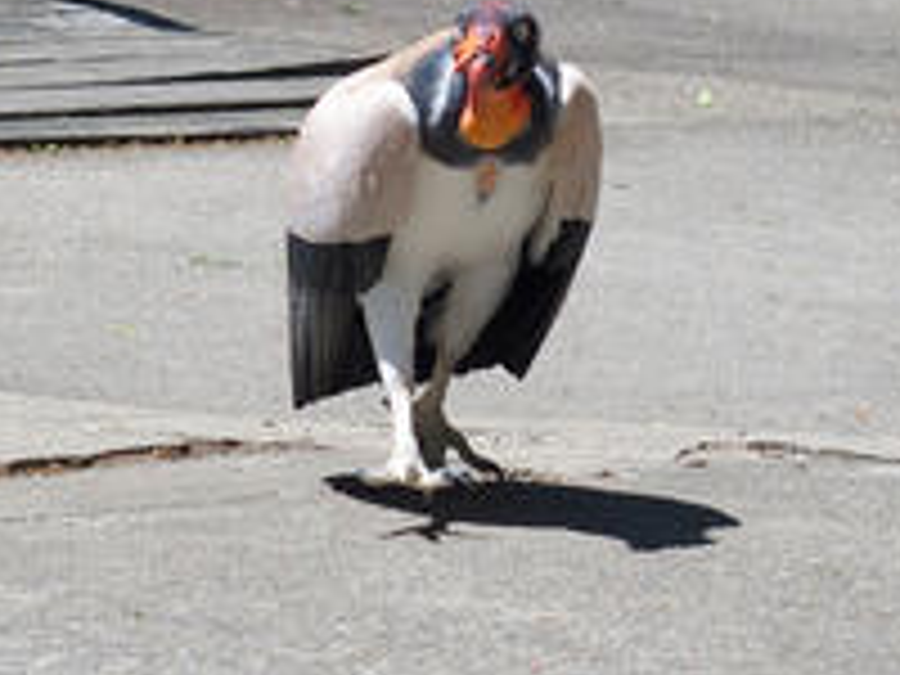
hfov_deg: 5.3
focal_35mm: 371
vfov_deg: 4.0
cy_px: 112
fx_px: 9646
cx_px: 428
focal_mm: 35
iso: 100
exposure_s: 1/1000
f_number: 4
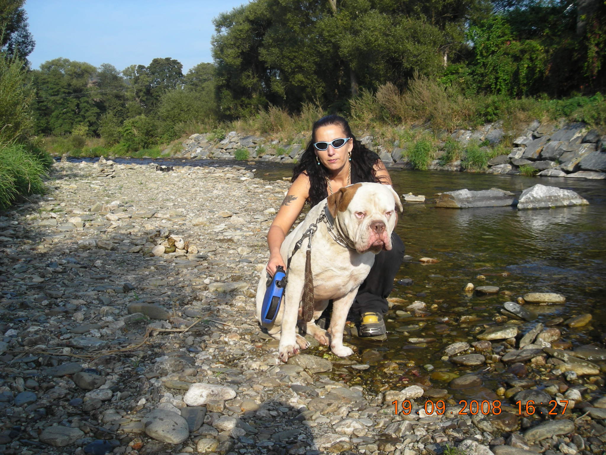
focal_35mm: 38
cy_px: 228
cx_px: 303
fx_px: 665
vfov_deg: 37.7
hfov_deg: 49.0
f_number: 6.4
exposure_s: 1/122
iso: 50
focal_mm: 6.3
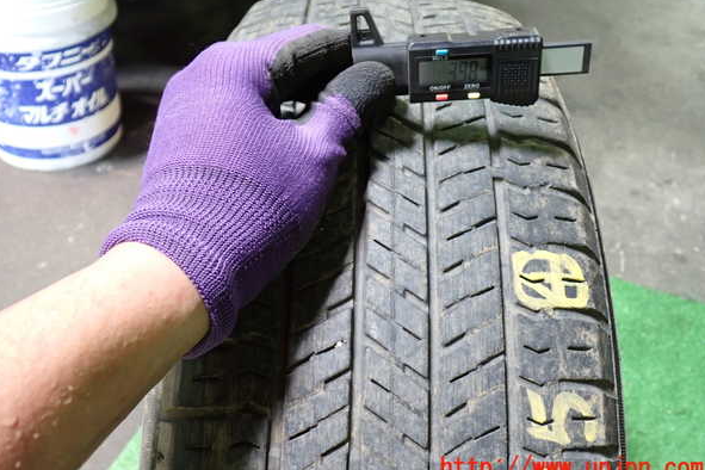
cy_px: 215
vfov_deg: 35.0
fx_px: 744
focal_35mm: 38
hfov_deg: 50.7
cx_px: 352
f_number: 2.5
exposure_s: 1/40
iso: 320
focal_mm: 6.37
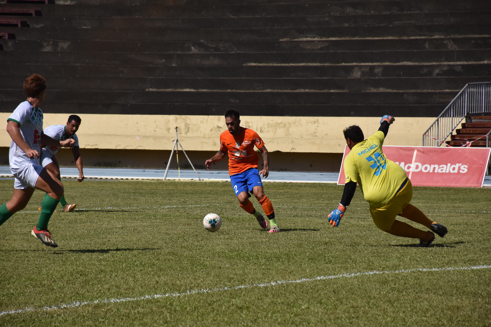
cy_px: 164
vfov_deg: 6.5
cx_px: 246
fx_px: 2864
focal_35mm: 210
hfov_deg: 9.8
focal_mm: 140
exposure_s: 1/4000
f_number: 8
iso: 400
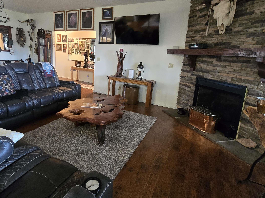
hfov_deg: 84.2
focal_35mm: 19
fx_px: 145
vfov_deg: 68.2
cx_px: 114
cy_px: 83
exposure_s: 1/60
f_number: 2.2
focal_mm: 2.2
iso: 1250
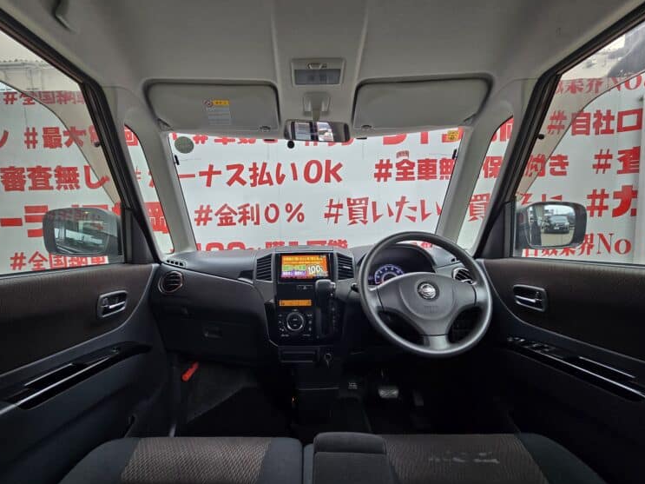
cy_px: 254
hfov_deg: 102.0
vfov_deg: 85.6
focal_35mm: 14
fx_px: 261
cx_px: 306
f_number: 2.2
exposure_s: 1/50
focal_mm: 2.2
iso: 100
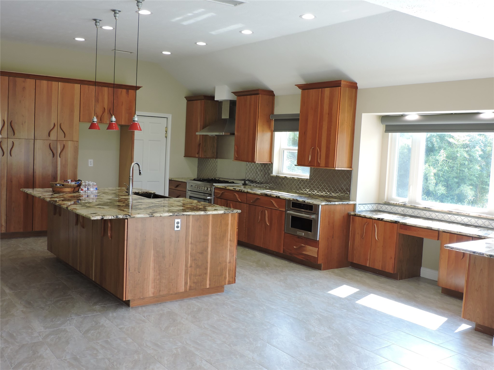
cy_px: 185
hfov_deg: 52.6
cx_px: 247
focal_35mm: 35
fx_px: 499
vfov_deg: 40.7
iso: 110
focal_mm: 6.2
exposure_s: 1/50
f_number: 3.3
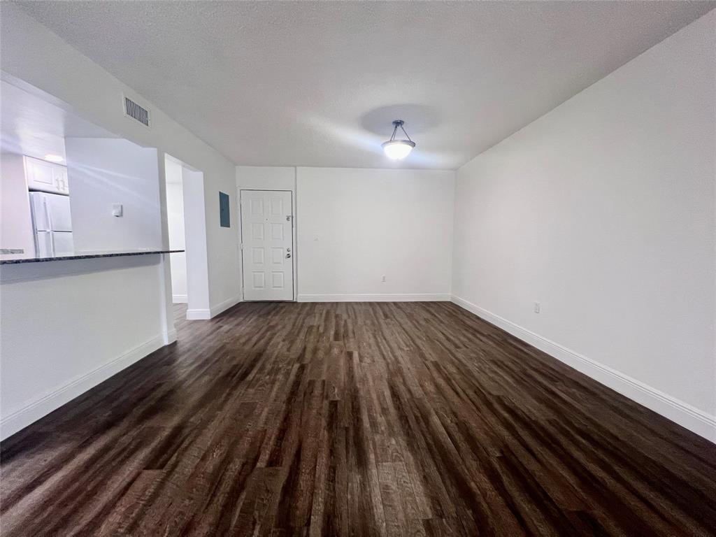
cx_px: 358
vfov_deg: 89.9
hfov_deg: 106.2
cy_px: 268
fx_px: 269
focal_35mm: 13
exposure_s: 1/60
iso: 250
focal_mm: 1.57
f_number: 1.8
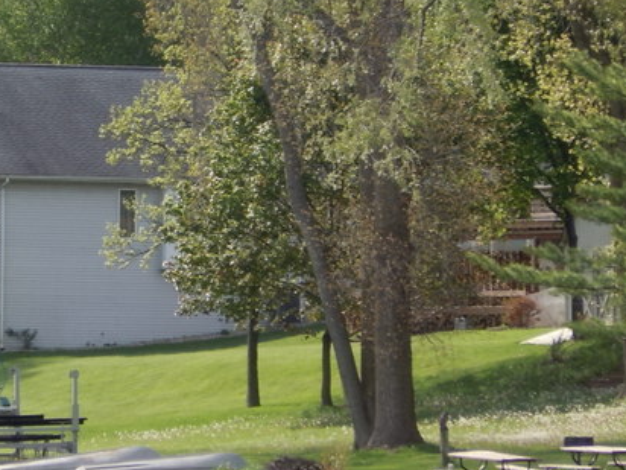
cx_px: 112
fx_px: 6890
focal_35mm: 381
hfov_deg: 5.2
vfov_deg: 3.9
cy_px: 143
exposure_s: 1/250
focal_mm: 35
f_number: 5.6
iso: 100
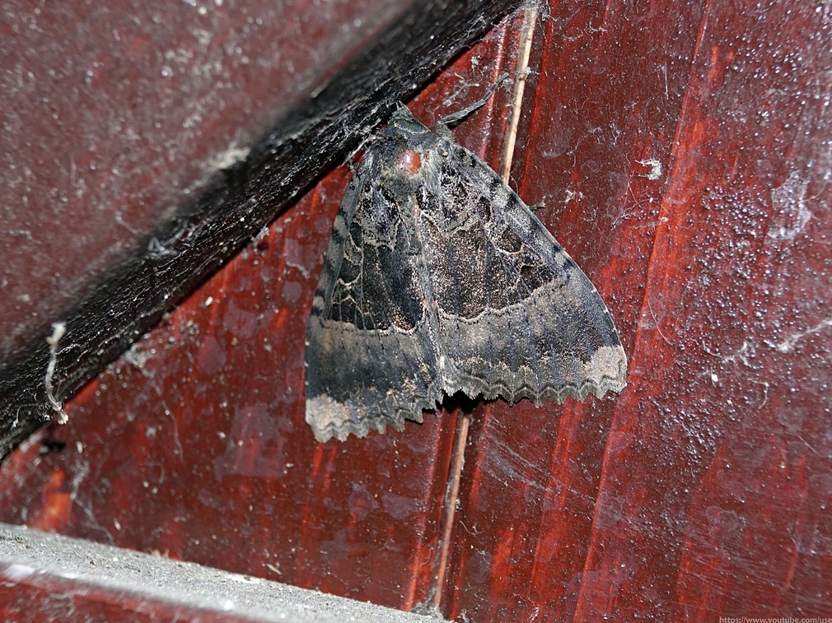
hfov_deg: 25.7
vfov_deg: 19.4
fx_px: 1826
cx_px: 431
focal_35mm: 76
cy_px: 312
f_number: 3.5
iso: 400
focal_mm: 25.61
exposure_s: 1/60
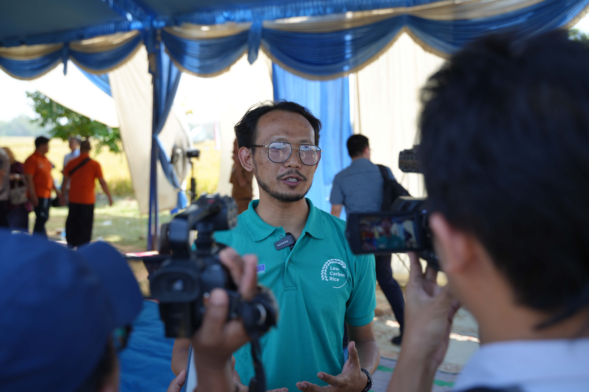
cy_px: 196
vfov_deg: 34.2
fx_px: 638
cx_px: 294
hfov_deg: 49.6
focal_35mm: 39
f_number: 3.5
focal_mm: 39
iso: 125
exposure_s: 1/250
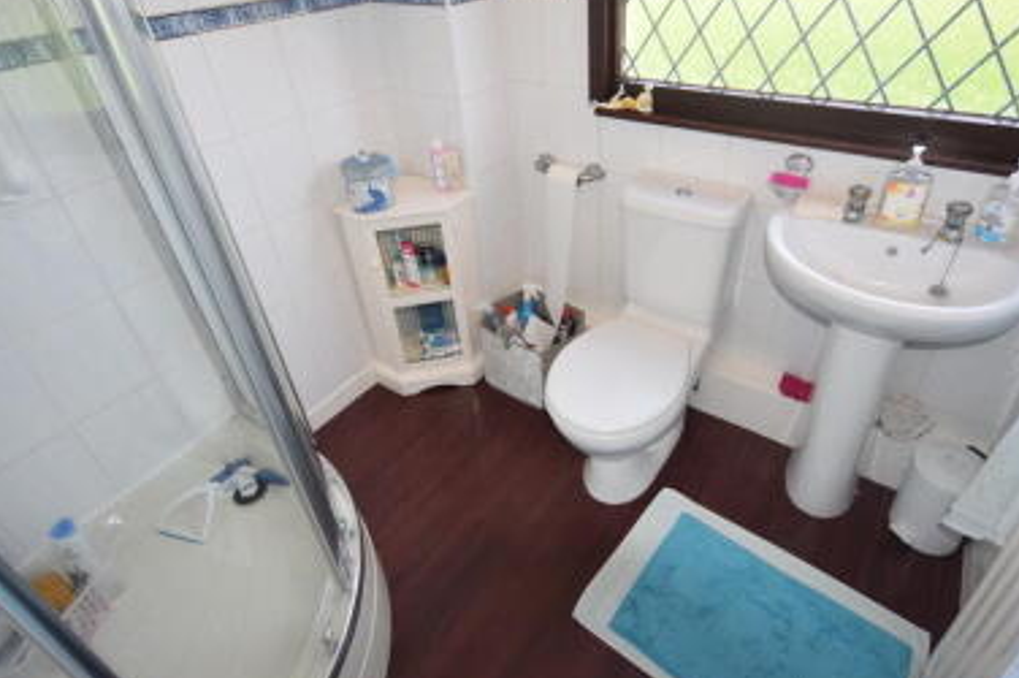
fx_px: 537
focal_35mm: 19
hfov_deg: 86.8
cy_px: 281
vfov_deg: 64.0
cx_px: 545
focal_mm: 10
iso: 800
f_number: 5.6
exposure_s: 1/125
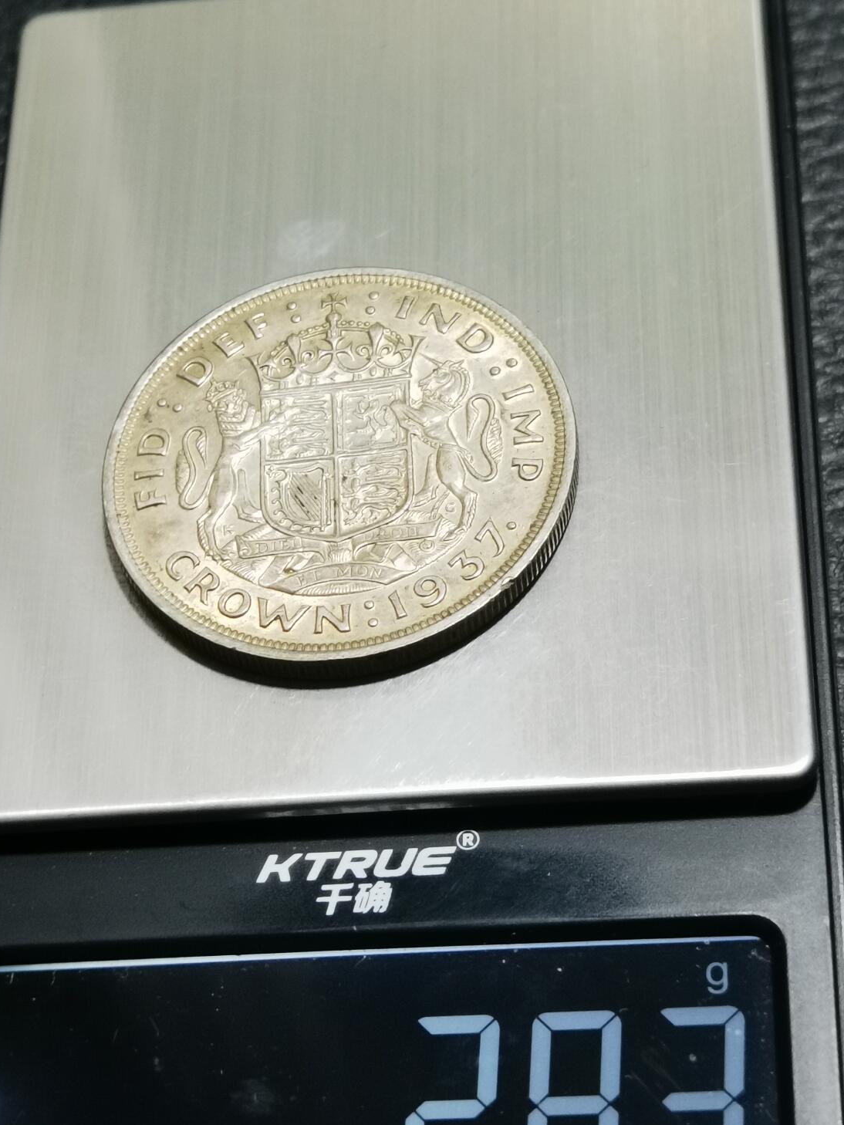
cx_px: 365
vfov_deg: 24.7
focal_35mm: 79
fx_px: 2567
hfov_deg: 18.7
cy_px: 522
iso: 160
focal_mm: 6.67
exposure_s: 1/100
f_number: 1.9
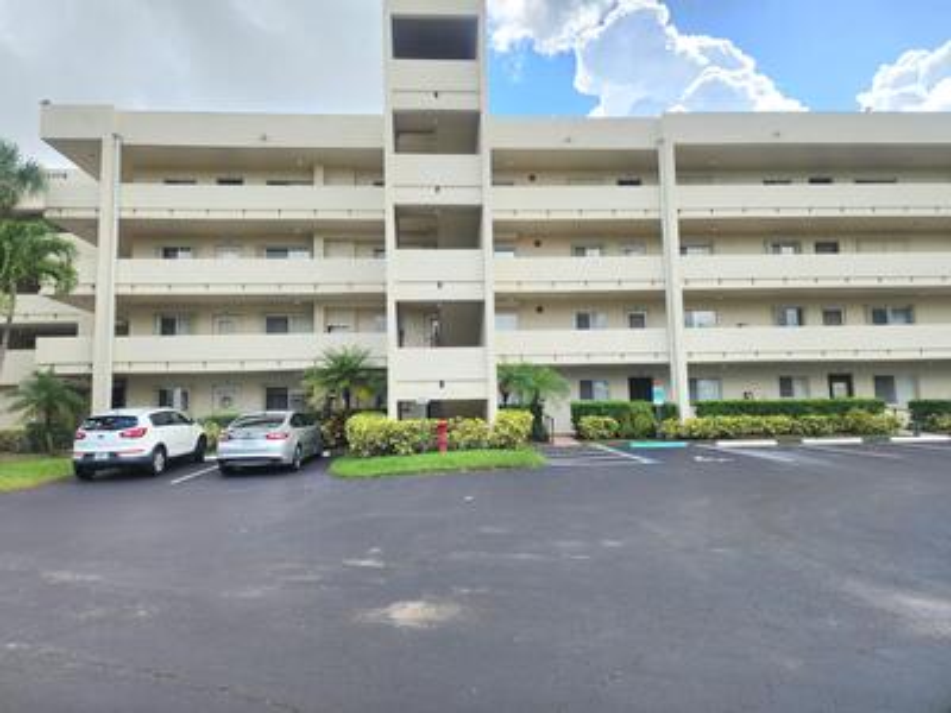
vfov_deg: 58.9
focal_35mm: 23
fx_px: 632
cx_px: 476
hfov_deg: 73.9
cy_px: 356
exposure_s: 1/714
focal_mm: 6.4
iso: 12
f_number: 1.8
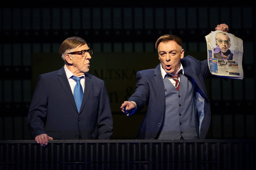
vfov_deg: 7.2
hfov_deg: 10.8
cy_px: 85
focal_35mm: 190
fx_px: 1350
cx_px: 128
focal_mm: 190
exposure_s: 1/250
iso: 2000
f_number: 5.6
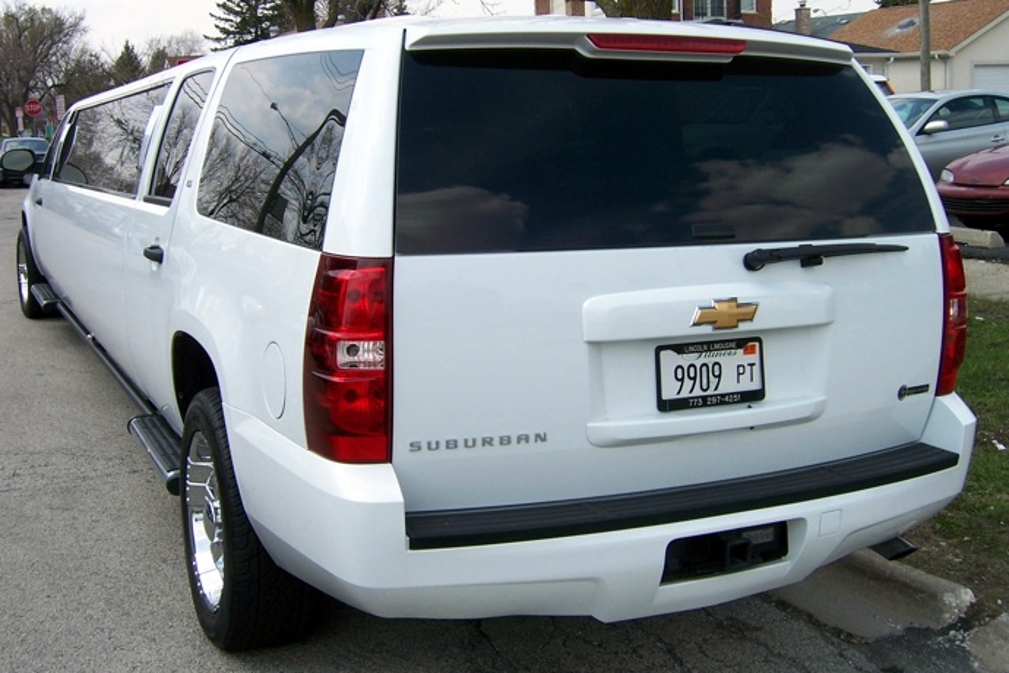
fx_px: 1065
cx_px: 510
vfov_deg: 35.1
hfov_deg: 50.7
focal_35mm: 38
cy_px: 328
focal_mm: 6.2
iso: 80
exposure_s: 1/400
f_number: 4.5
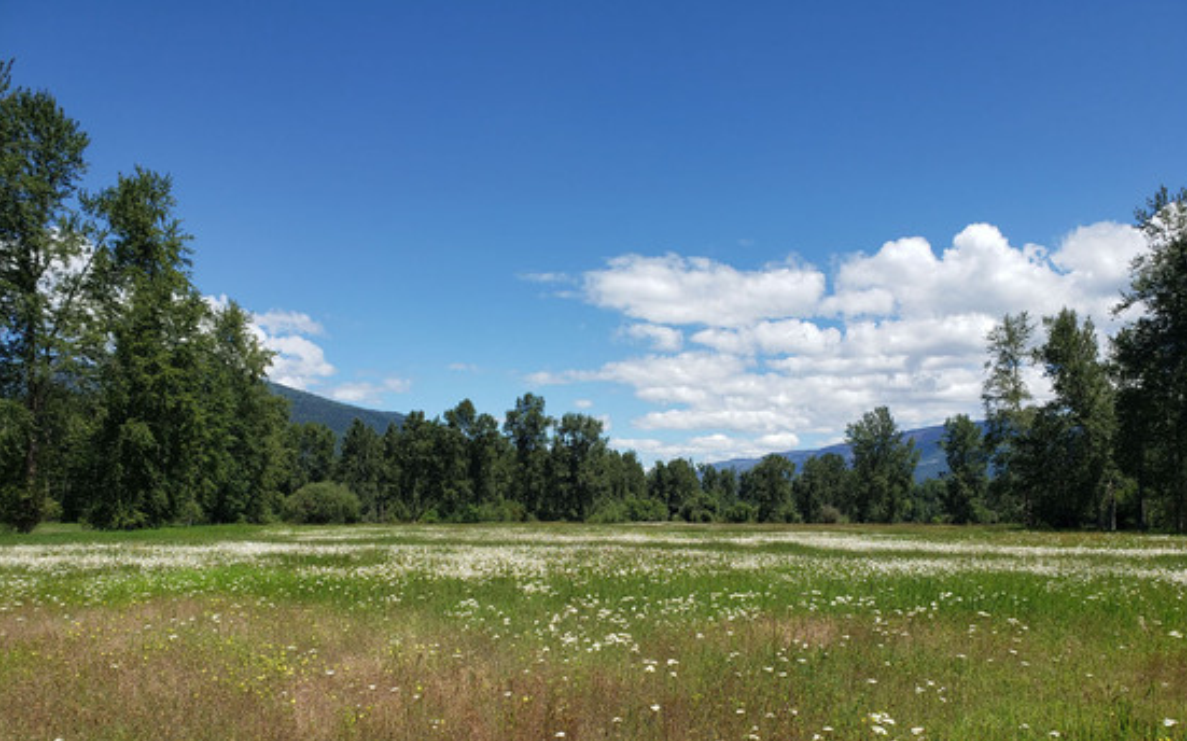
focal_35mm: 28
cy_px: 450
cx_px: 599
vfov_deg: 44.2
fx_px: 906
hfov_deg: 66.5
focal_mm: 4.3
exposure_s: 1/1639
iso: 50
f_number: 2.4
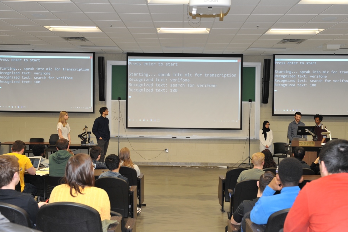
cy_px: 116
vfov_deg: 34.2
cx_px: 175
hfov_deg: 49.6
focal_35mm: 39
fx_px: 377
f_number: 5
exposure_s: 1/60
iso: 1000
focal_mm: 38
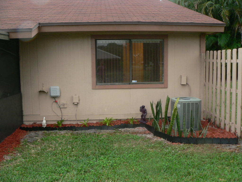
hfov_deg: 51.4
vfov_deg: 39.7
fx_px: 252
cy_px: 91
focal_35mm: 36
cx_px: 121
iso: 100
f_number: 3.3
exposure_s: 1/160
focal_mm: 6
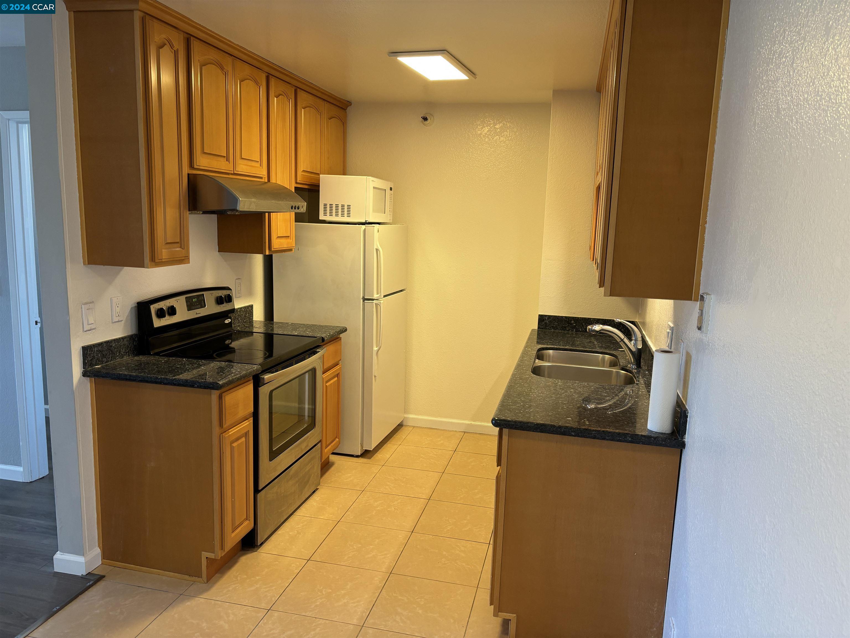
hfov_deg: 67.3
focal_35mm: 26
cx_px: 425
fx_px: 638
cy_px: 319
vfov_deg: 53.1
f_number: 1.6
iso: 125
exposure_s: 1/60
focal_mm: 5.96
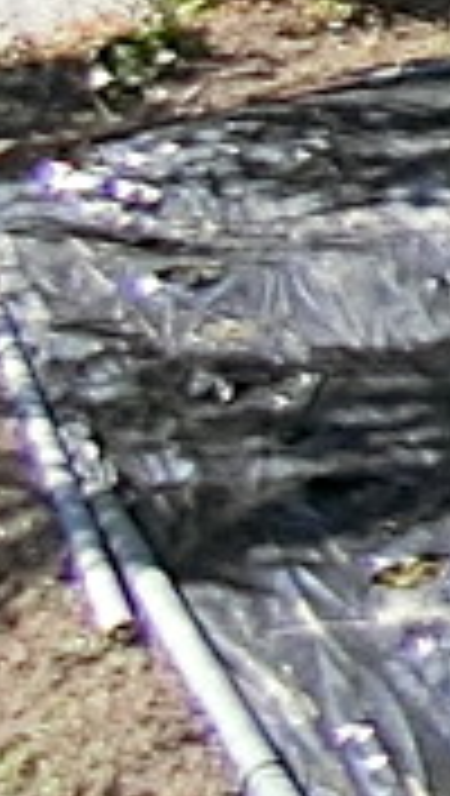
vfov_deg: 12.0
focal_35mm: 175
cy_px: -155
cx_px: 3357
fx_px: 3700
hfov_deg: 4.1
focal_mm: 4.06
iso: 80
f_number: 2.7
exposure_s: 1/800
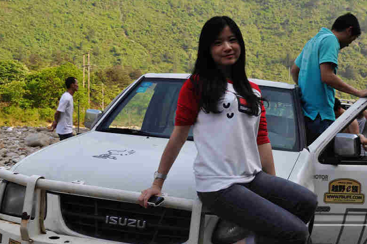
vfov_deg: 24.5
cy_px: 112
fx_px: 560
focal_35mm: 55
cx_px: 222
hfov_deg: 36.1
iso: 200
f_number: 11
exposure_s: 1/125
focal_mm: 28
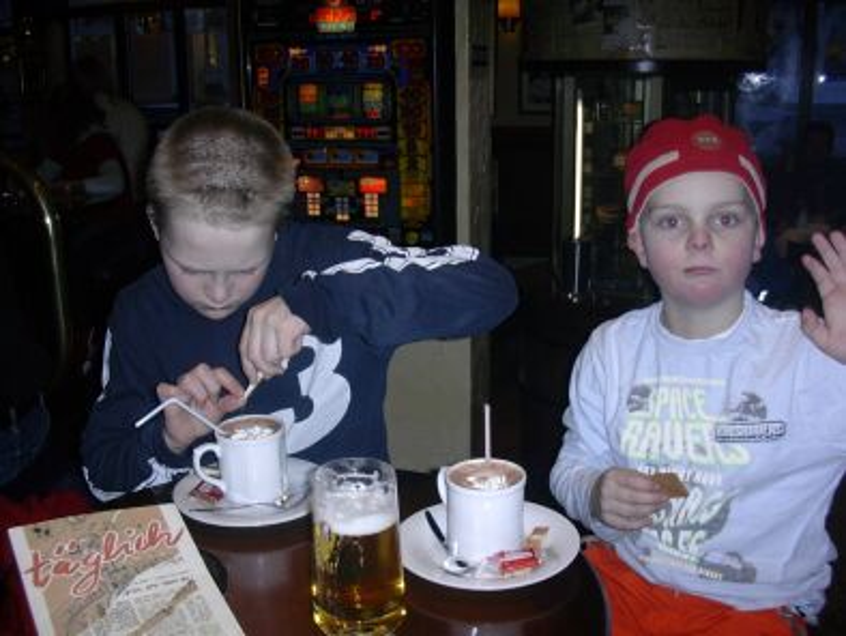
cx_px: 423
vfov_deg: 38.7
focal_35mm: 37
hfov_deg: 50.1
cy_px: 318
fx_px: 905
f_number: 2.7
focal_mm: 5.6
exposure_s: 1/64
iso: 70
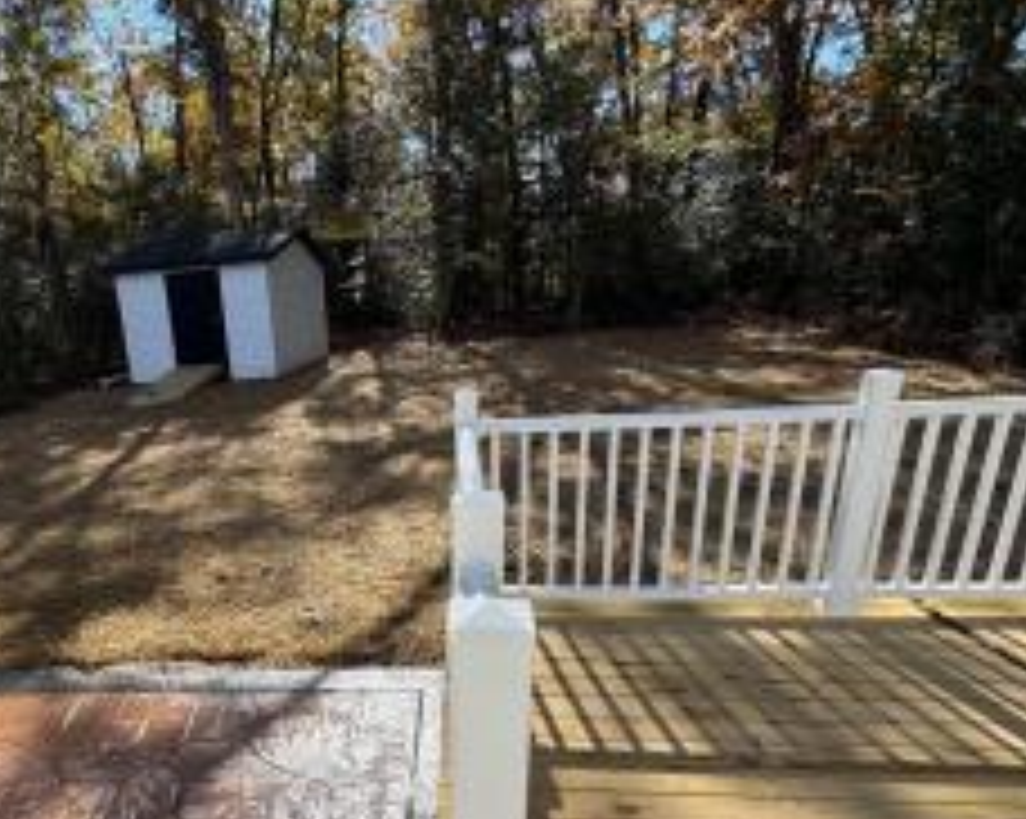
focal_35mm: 24
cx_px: 364
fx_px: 728
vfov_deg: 56.5
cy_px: 590
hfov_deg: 68.8
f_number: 2.2
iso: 50
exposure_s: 1/1477
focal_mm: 2.22
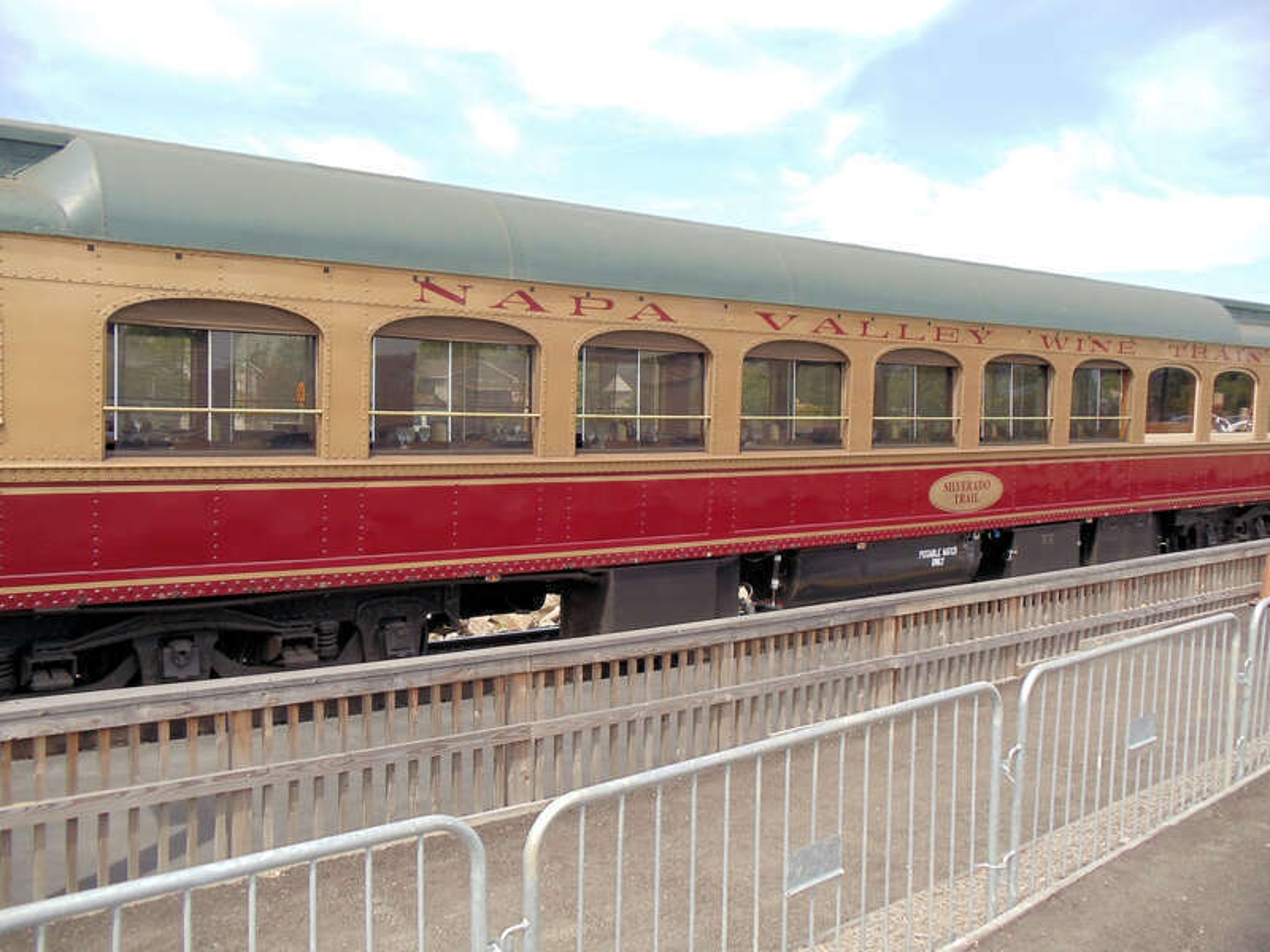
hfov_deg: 42.9
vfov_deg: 32.9
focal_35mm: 44
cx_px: 635
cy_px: 476
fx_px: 1614
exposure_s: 1/320
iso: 80
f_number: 3.5
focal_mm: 6
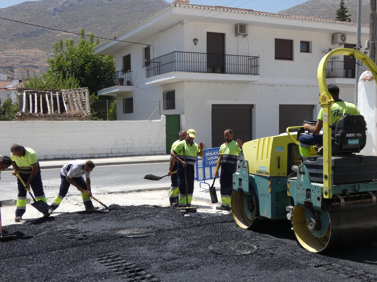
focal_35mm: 42
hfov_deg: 44.8
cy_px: 161
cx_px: 188
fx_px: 457
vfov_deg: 34.3
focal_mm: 6
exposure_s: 1/1000
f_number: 3.5
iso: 80
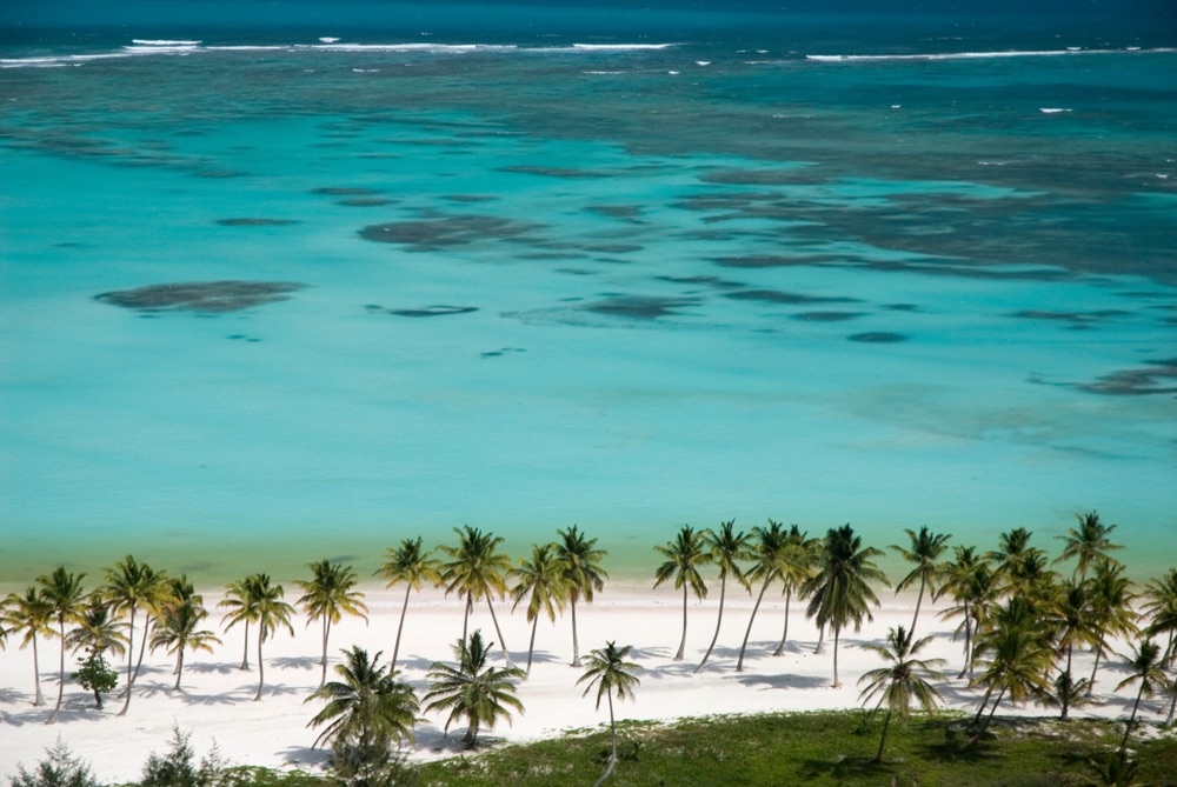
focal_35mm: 105
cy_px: 394
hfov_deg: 19.4
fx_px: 3436
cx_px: 588
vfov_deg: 13.1
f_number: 5.6
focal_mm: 70
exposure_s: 1/320
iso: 100
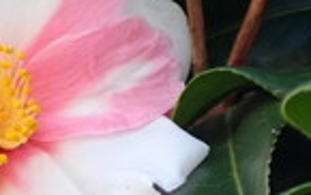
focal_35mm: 329
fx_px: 2792
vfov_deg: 4.0
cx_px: -36
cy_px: 126
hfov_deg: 6.3
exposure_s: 1/100
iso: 250
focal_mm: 18
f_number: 4.9
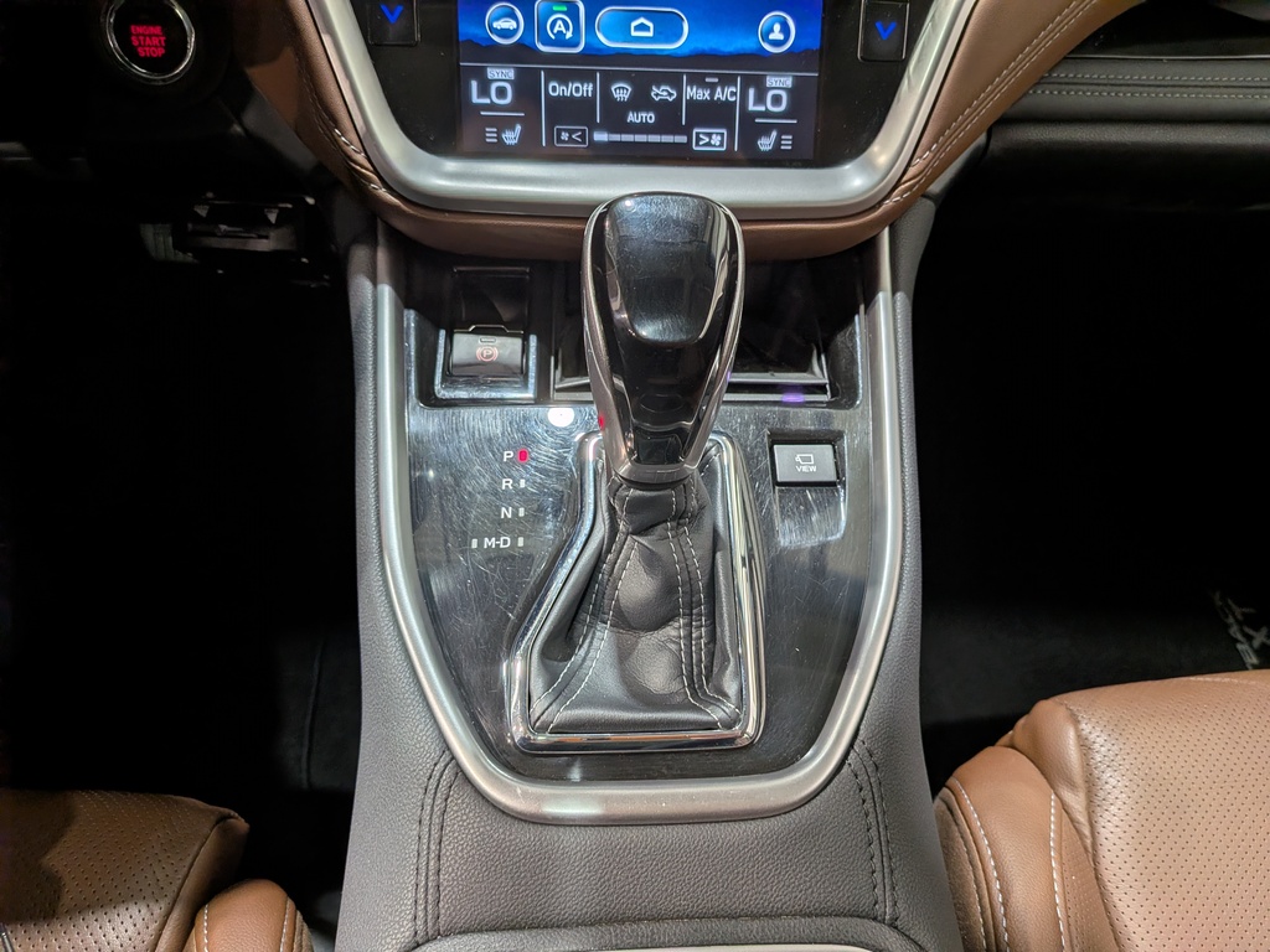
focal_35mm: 24
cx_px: 635
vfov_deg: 56.8
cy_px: 476
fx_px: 881
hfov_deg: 71.6
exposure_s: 1/190
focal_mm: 4.53
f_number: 1.7
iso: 38
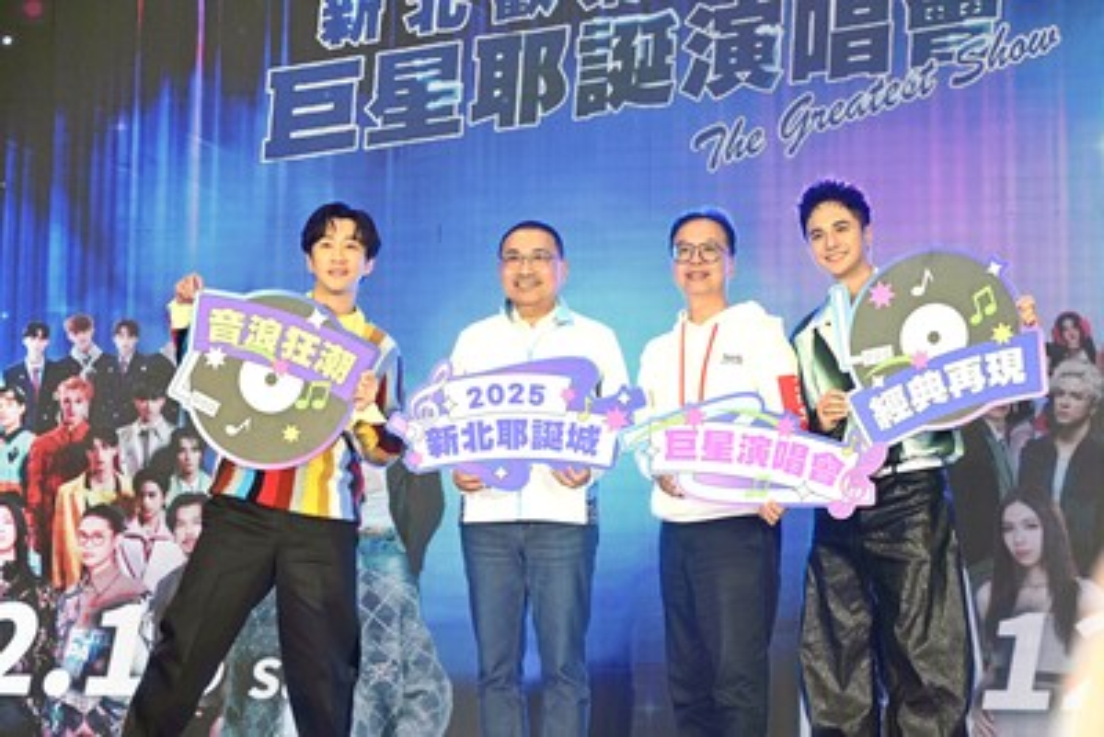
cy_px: 368
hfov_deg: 29.6
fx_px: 2086
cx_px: 552
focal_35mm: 68
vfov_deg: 20.0
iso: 1250
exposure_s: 1/125
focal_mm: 68
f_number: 5.6
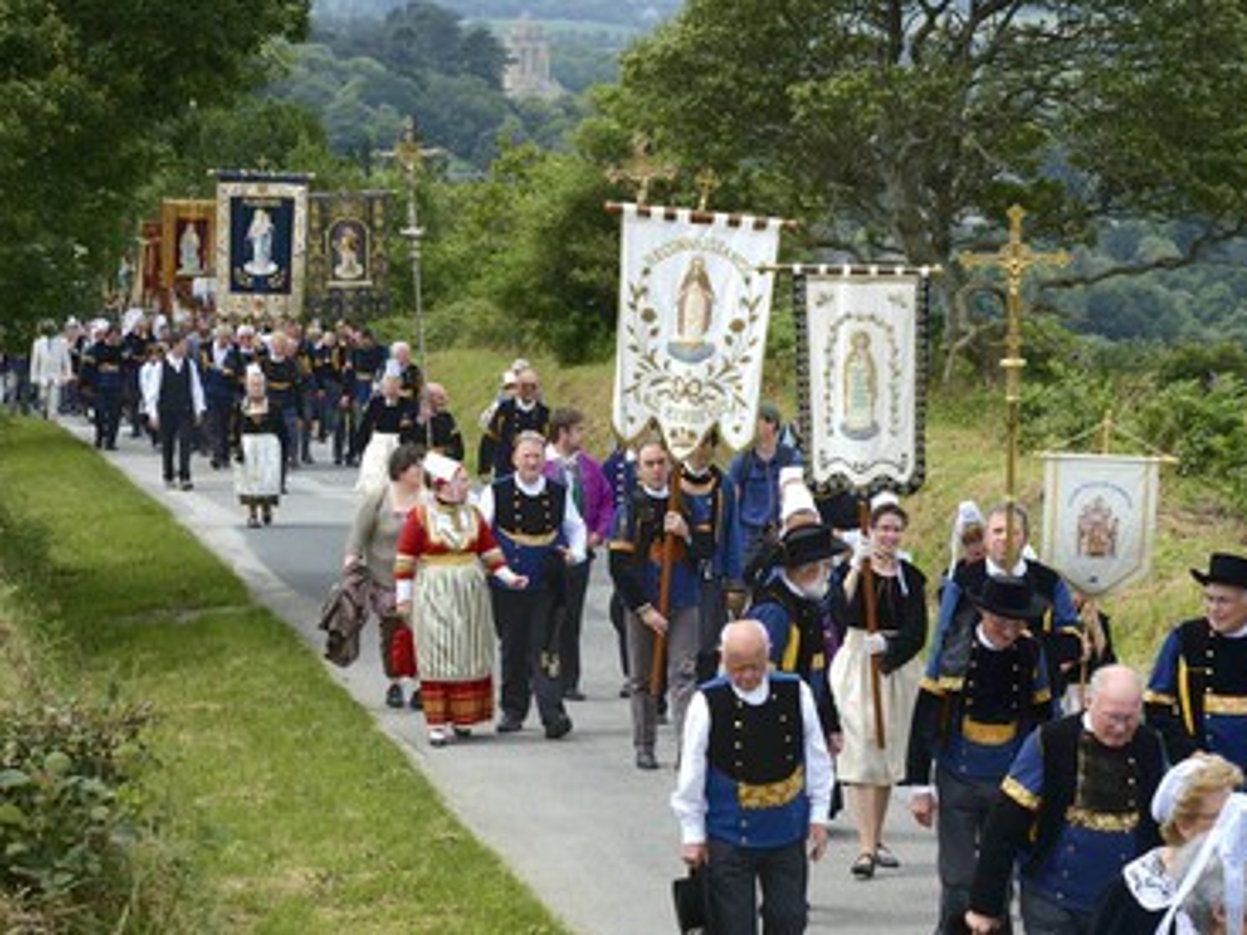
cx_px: 600
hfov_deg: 13.3
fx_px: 5332
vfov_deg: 10.0
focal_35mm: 148
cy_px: 471
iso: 400
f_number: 14
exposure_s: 1/200
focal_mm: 135
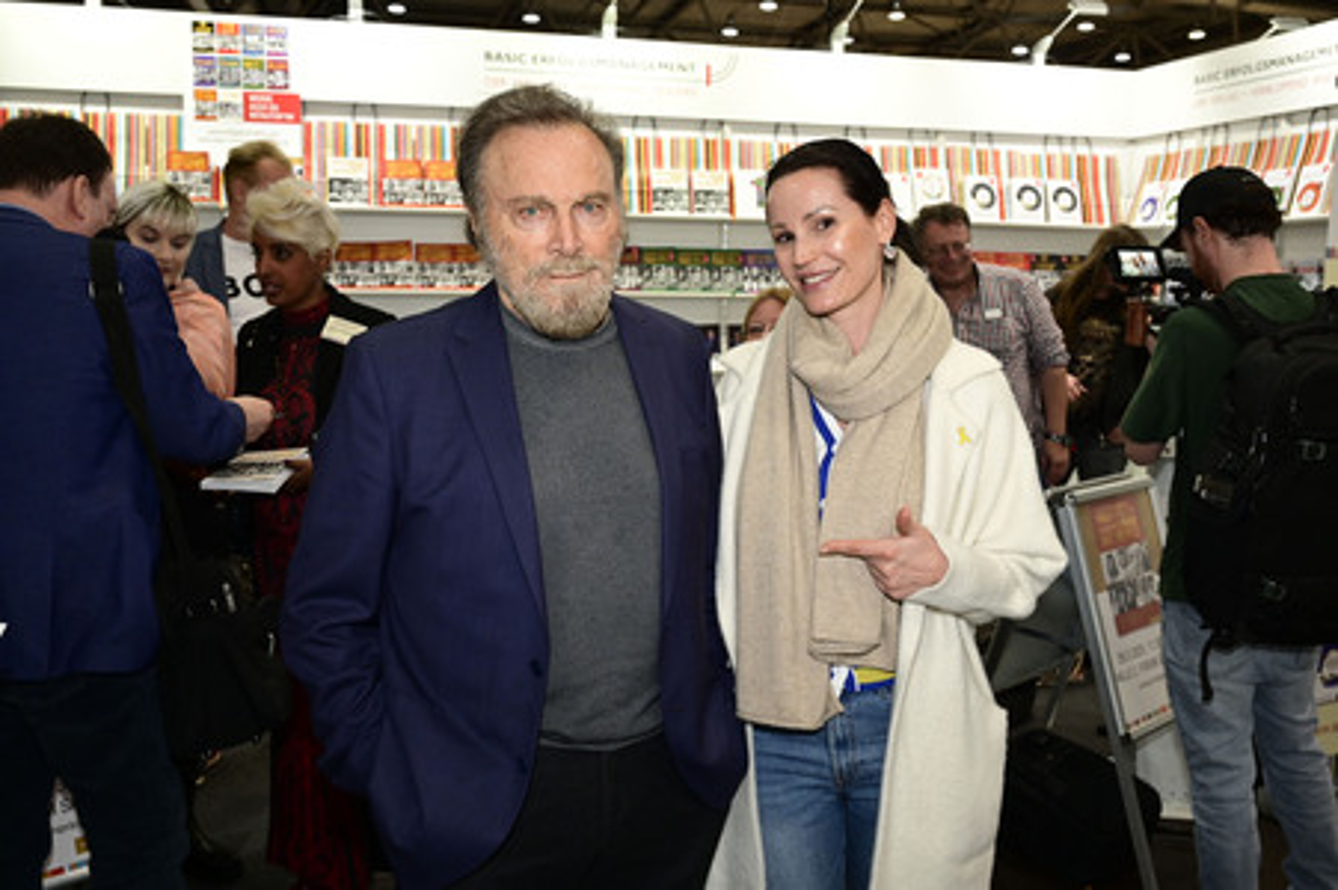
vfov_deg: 43.5
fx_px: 1114
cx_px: 669
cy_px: 445
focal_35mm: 30
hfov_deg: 62.0
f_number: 5
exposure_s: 1/200
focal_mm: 30
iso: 1600
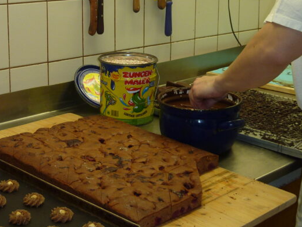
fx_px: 602
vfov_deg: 21.2
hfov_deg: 28.0
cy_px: 62
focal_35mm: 69
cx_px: 105
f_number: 3.5
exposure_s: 1/30
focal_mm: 5.7
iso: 100
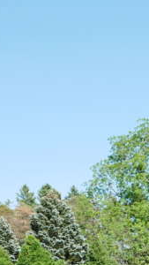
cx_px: 244
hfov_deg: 10.6
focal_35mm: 109
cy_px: 303
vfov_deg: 18.7
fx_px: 765
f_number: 6.3
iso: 200
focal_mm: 15
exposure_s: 1/320
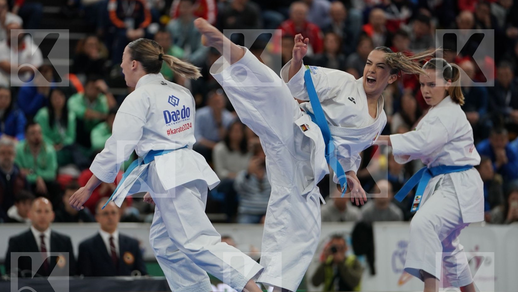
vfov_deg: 5.8
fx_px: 2884
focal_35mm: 210
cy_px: 169
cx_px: 252
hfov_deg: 10.3
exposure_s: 1/500
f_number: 2.8
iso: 800
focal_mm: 184
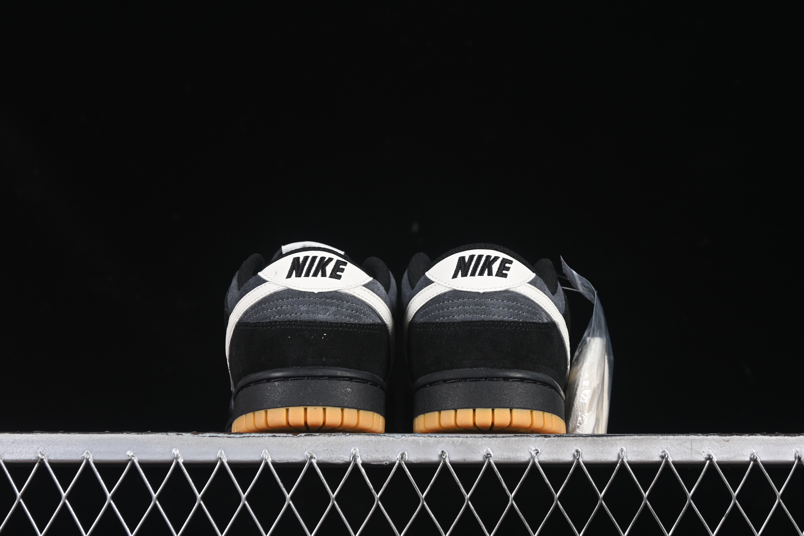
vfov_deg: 18.2
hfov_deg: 27.0
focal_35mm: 75
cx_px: 402
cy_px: 268
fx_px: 1675
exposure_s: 1/50
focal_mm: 50
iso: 160
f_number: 6.3
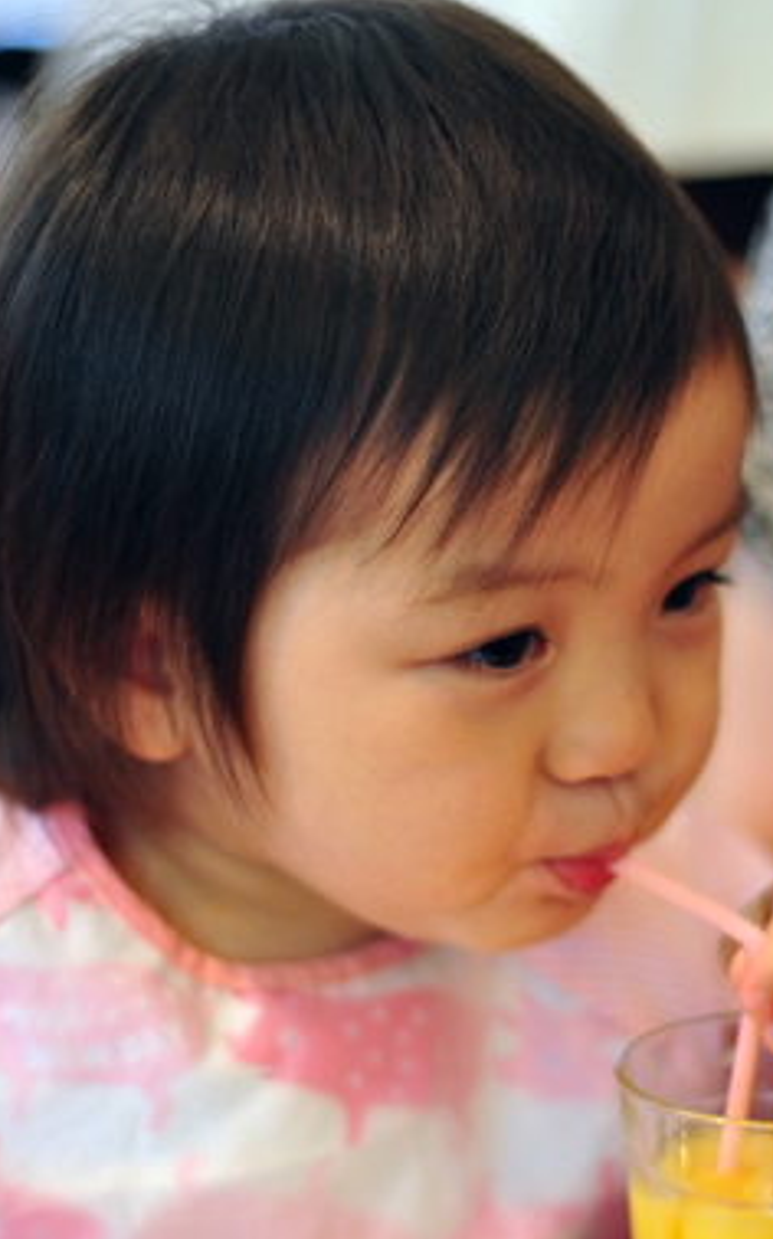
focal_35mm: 97
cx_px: 506
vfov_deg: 21.4
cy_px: 774
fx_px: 3272
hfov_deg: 13.5
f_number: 1.8
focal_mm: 50
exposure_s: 1/100
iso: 500
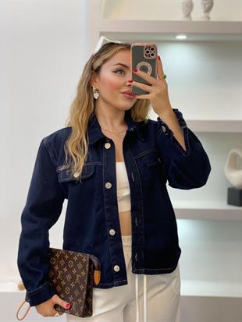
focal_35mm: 52
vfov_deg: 36.8
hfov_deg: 28.0
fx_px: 484
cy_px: 161
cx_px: 121
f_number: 2
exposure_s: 1/100
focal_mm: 6
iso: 125
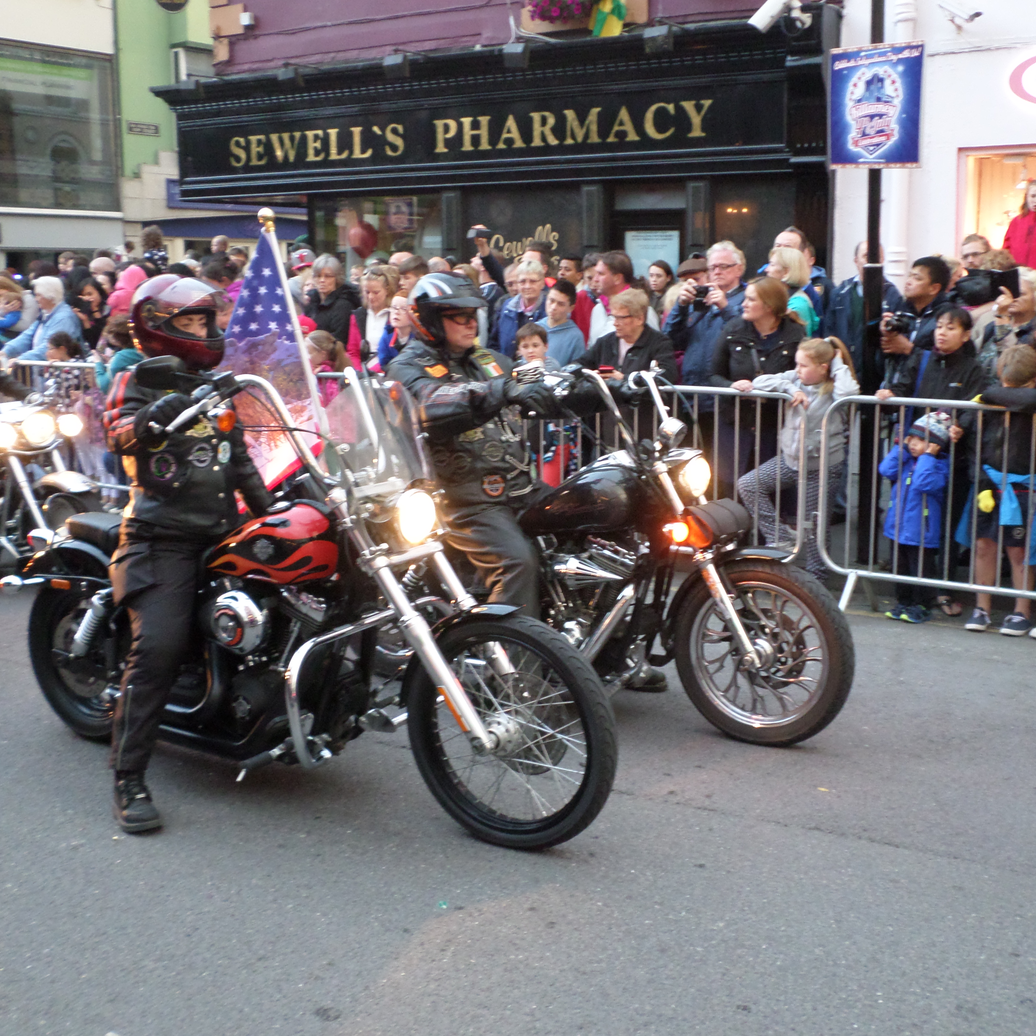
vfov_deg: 46.0
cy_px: 518
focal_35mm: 36
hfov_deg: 45.9
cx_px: 592
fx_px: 1219
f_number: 2.7
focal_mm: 5.5
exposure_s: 1/30
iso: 240
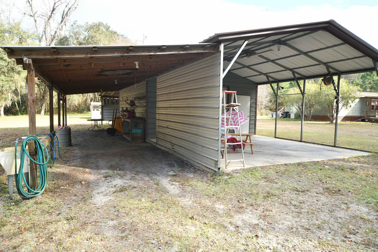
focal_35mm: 24
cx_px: 189
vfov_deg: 53.1
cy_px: 126
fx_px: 252
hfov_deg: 73.7
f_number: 7.1
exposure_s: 1/250
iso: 800
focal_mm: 24
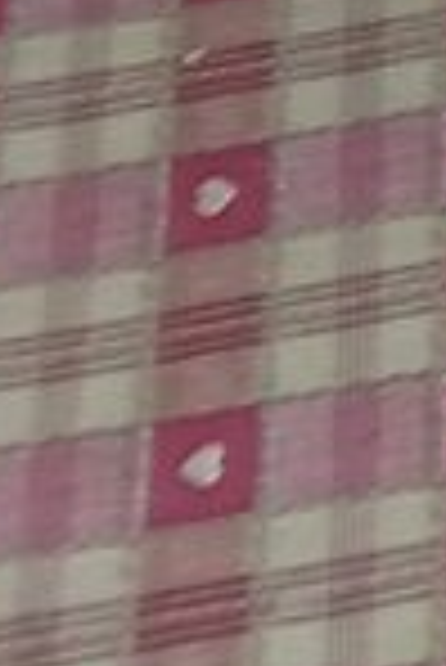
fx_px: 3522
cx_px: 1561
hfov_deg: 6.3
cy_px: -1485
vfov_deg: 8.6
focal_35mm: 190
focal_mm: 3.84
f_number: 1.8
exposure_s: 1/33.3
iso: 210
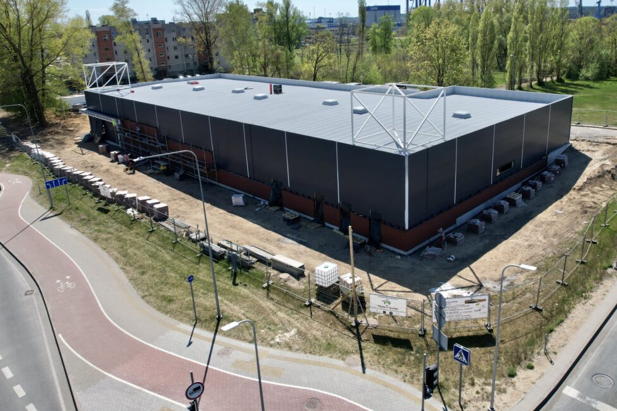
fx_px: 394
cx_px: 303
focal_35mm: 23
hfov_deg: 76.1
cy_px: 200
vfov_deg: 55.1
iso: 100
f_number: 2.8
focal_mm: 8.38
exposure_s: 1/2000
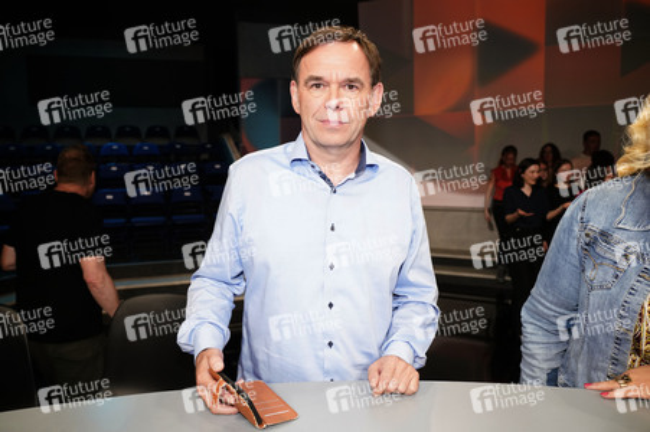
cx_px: 325
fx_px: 505
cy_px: 216
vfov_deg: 46.3
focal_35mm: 28
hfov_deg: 65.5
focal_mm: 28
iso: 2000
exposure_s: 1/160
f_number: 5
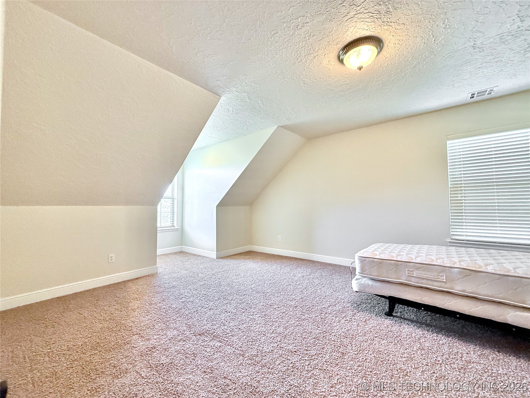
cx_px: 265
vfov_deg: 85.7
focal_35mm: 14
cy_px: 199
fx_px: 214
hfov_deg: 102.1
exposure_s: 1/120
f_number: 2.2
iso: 400
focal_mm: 2.22
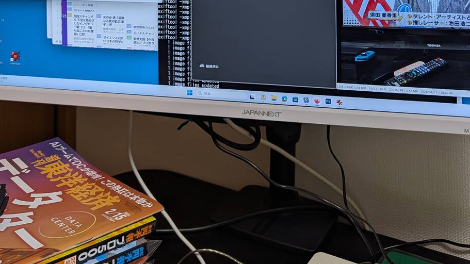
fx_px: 573
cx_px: 277
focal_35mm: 46
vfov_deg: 22.5
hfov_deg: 44.4
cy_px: -101
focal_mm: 6.9
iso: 113
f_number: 1.68
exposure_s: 1/59.6
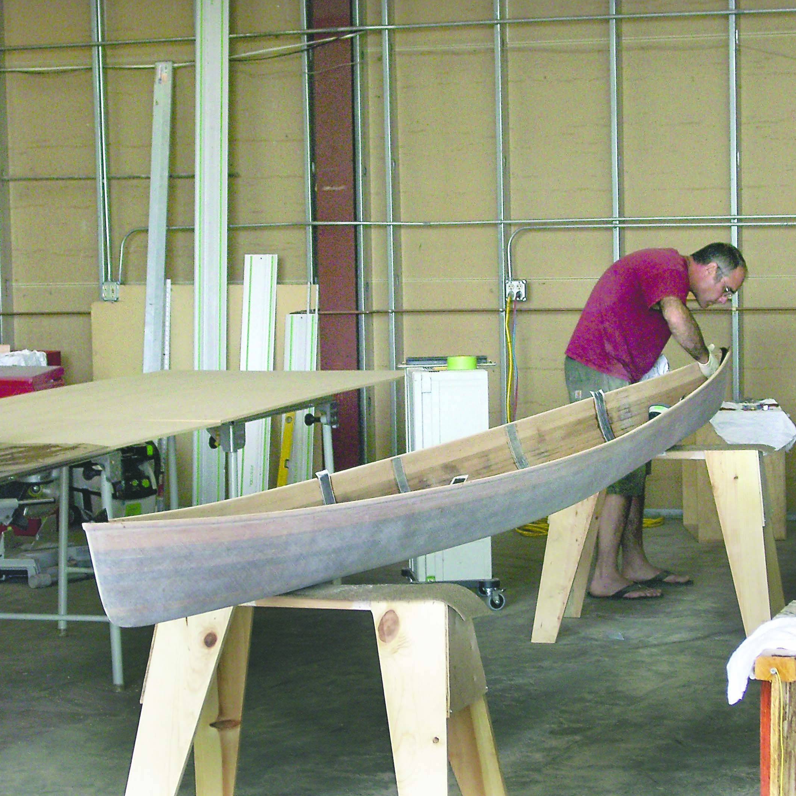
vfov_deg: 16.9
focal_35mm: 103
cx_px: 397
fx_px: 2680
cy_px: 399
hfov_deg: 16.9
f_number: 4.3
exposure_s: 1/100
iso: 200
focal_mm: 14.5
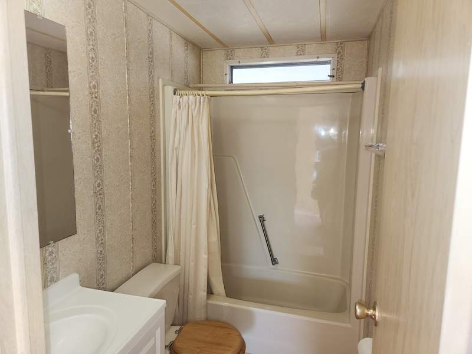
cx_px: 236
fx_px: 314
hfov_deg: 73.9
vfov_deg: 58.9
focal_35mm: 23
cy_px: 177
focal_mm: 5.4
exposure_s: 1/60
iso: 100
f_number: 1.8
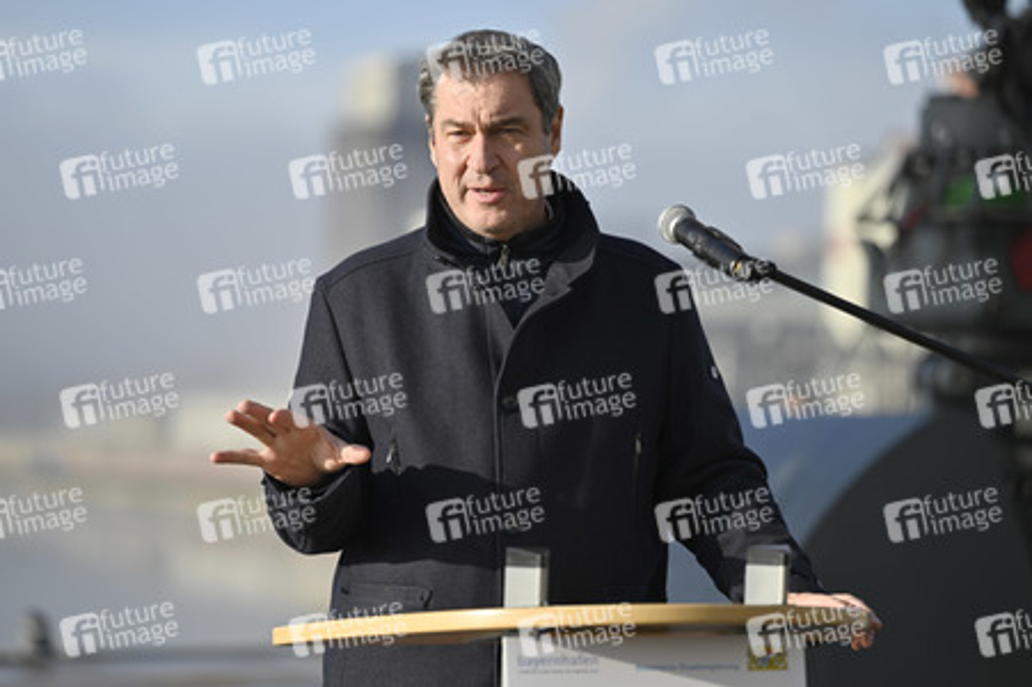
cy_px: 344
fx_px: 3724
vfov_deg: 10.5
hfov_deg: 15.8
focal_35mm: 130
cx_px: 516
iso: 64
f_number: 2.8
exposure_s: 1/1600
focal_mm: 130
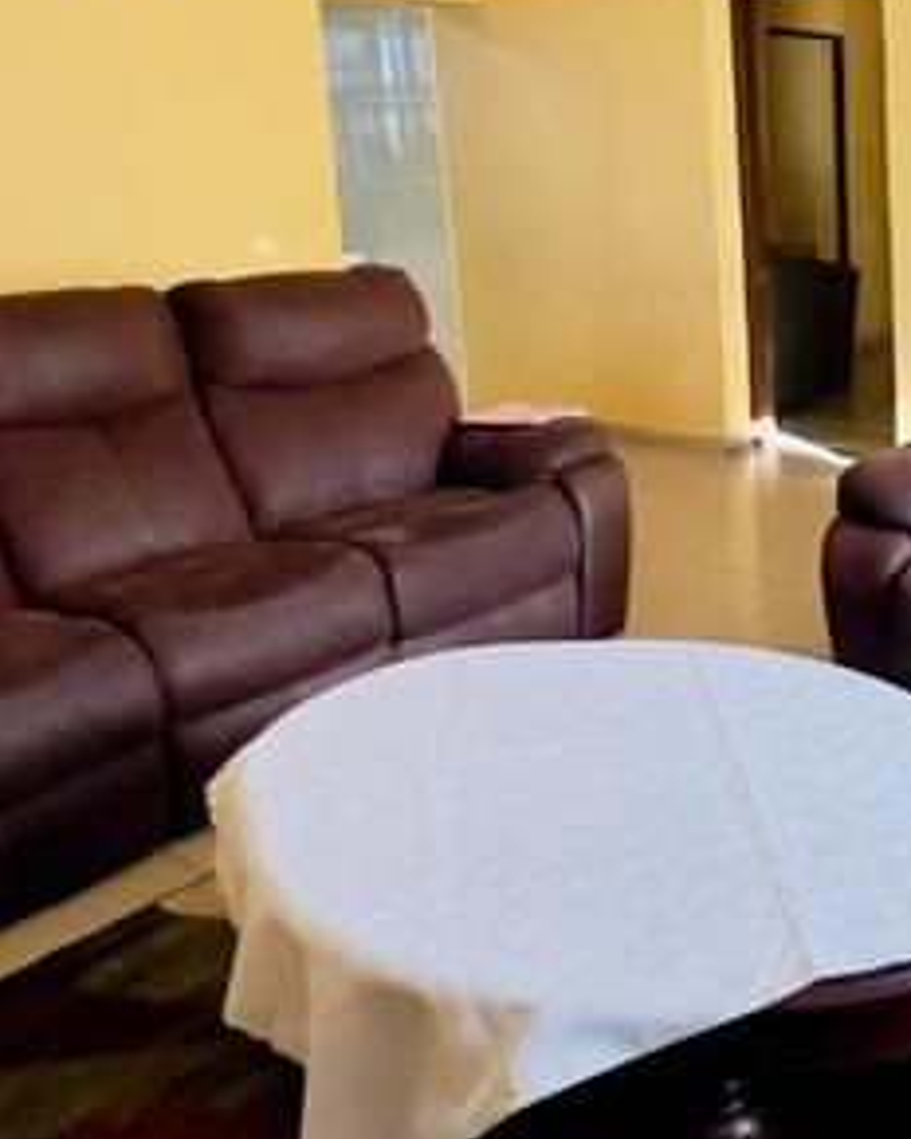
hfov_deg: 37.2
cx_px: 938
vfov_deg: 50.5
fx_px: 1180
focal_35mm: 35
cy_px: 369
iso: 250
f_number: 1.8
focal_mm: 1.57
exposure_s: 1/89
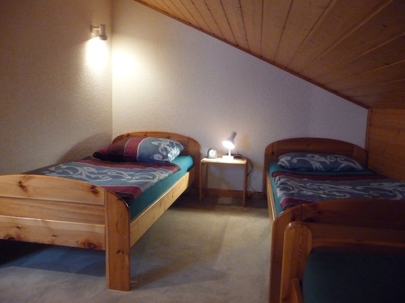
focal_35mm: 28
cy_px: 152
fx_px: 328
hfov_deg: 63.4
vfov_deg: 49.7
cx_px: 202
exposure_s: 1/50
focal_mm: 4.7
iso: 800
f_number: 3.3
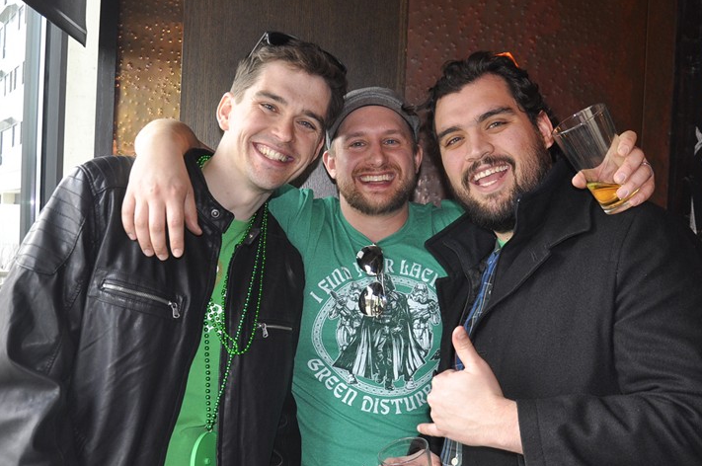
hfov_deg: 50.7
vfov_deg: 34.9
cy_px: 275
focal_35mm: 38
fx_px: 740
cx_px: 366
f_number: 3.5
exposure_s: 1/60
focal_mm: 18
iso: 400
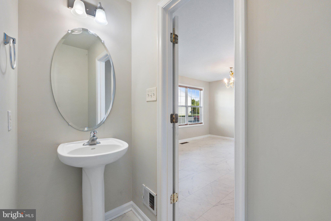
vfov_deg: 77.3
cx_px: 166
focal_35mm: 15
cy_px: 110
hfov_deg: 100.4
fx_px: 138
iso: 640
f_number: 8
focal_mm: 10
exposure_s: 1/200
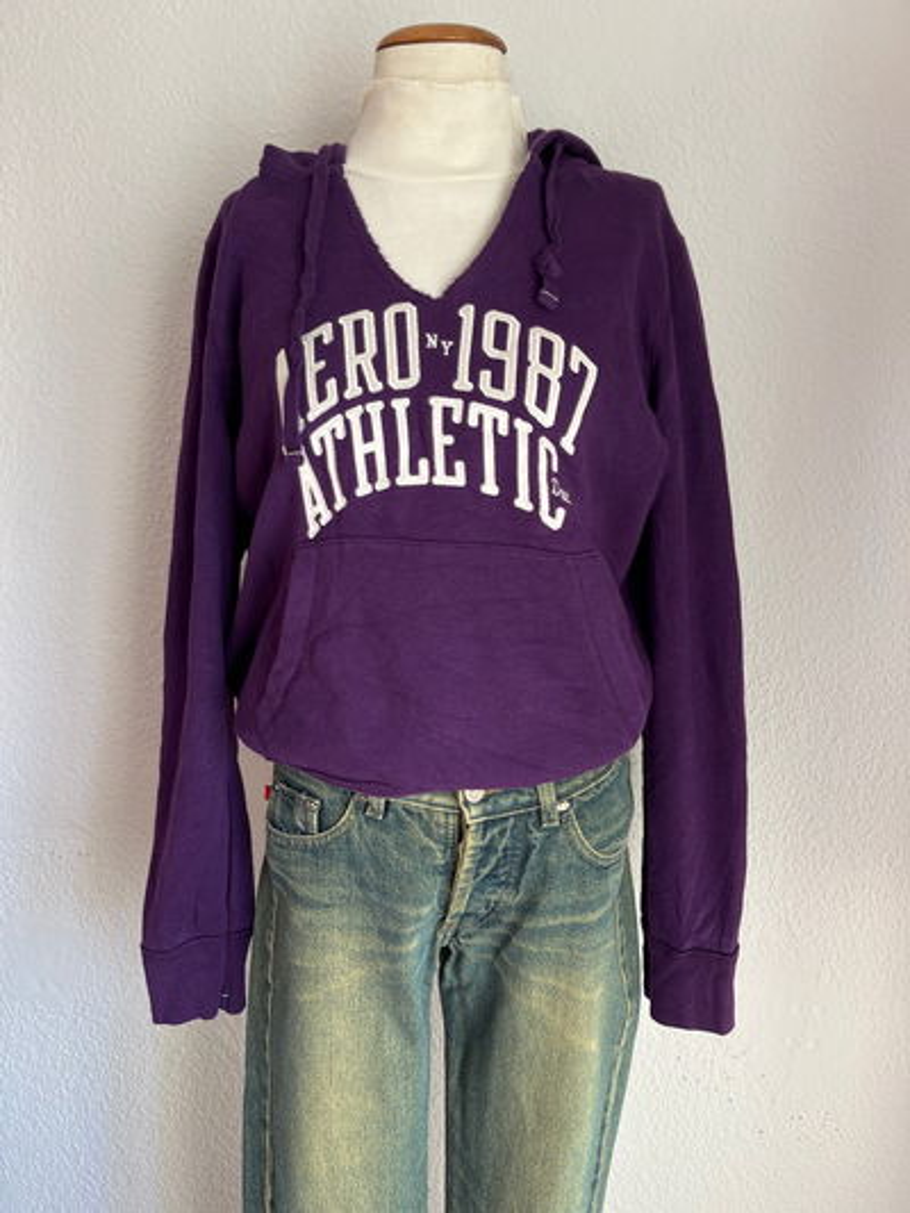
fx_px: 911
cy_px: 606
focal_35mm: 26
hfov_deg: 53.1
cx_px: 455
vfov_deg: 67.3
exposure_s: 1/122
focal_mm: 5.1
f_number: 1.6
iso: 50
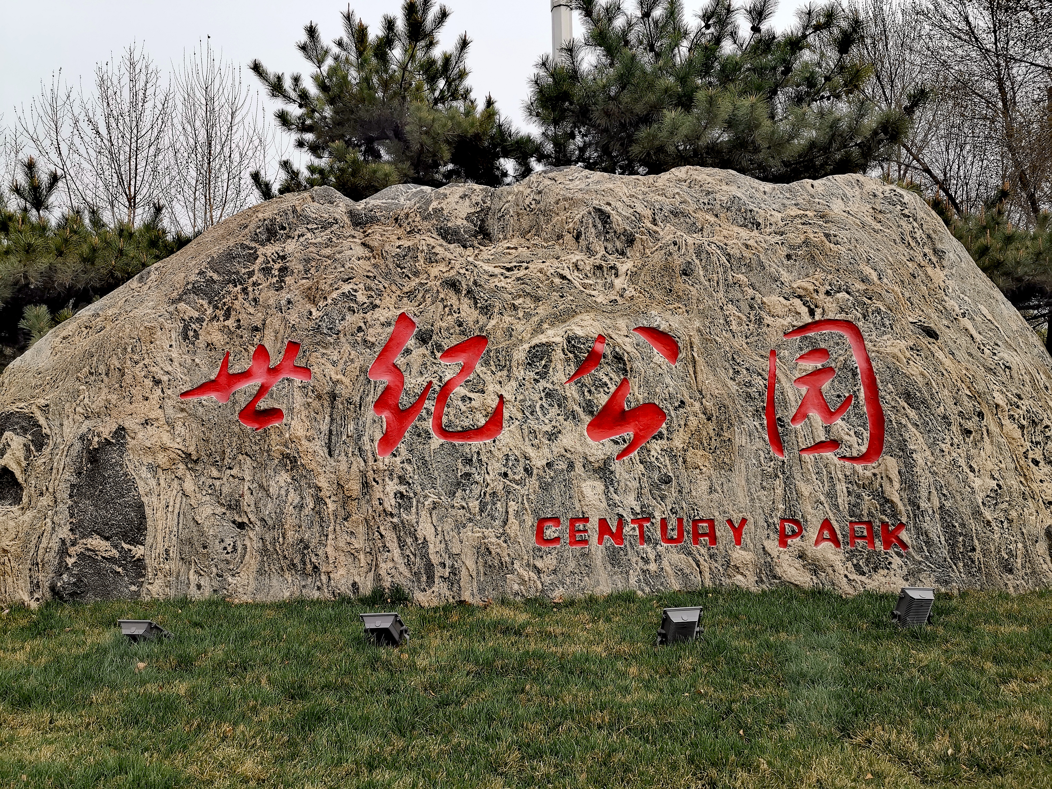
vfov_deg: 51.4
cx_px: 526
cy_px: 394
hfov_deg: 65.3
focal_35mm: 27
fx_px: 821
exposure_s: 1/2110
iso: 50
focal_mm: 4.75
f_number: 1.8
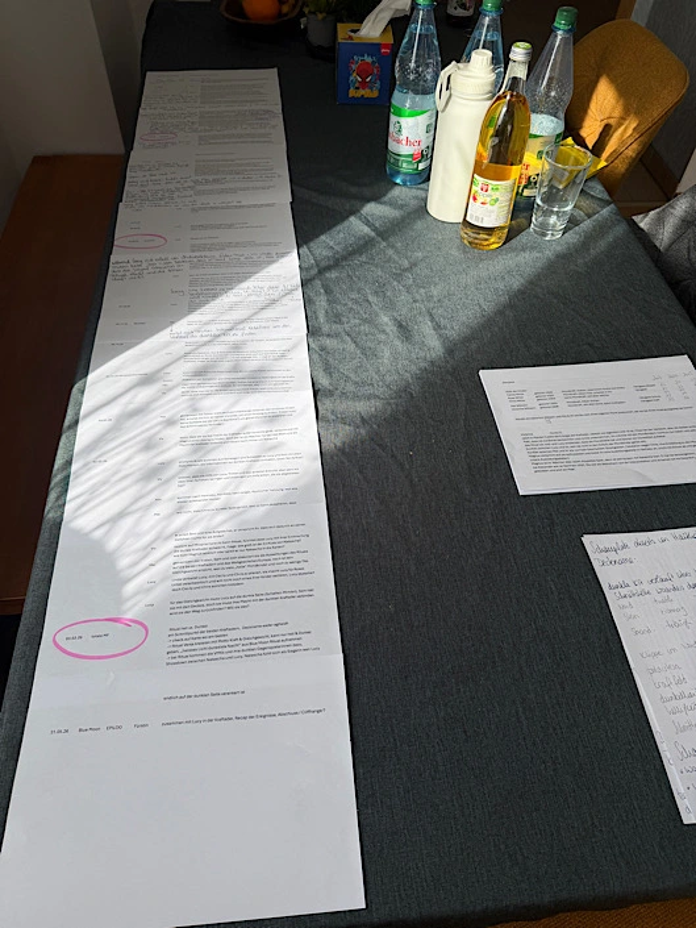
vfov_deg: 71.6
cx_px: 348
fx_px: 643
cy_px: 464
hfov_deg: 56.8
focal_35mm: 24
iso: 80
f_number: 1.78
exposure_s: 1/757
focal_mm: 6.76
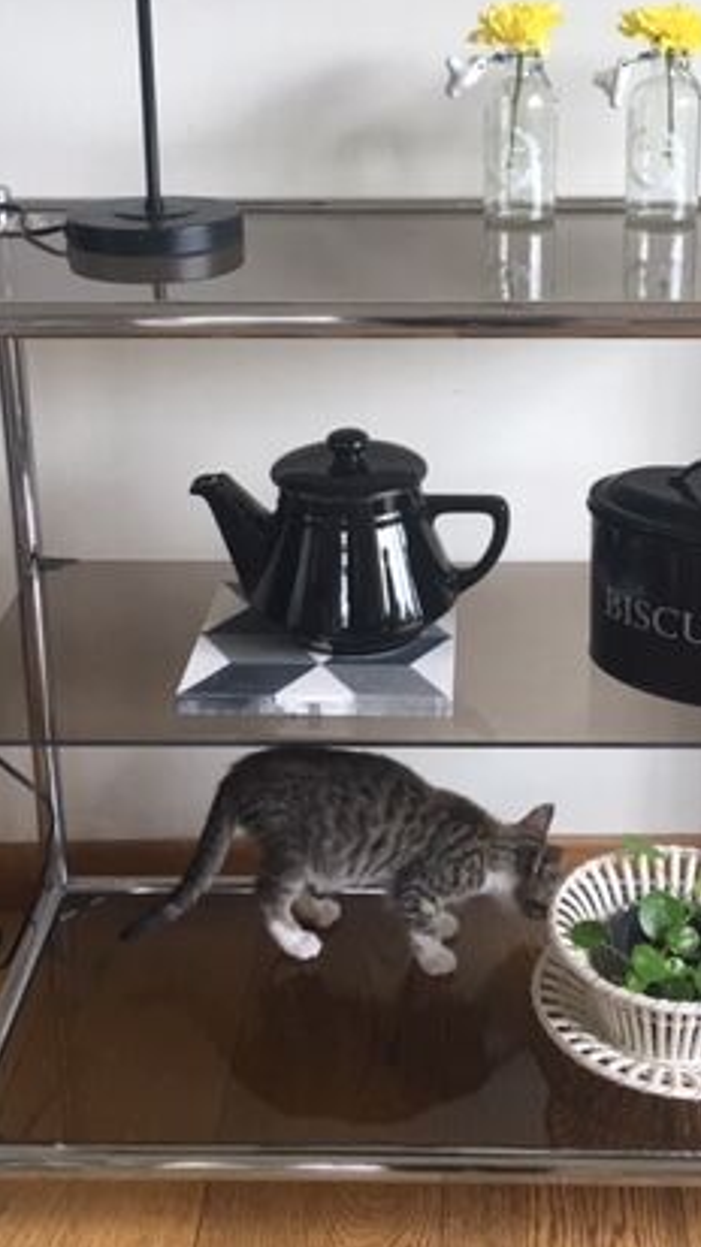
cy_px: 414
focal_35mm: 49
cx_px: 429
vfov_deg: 41.6
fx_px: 1621
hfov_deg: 24.4
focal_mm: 4.15
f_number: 2.2
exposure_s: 1/33
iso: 40
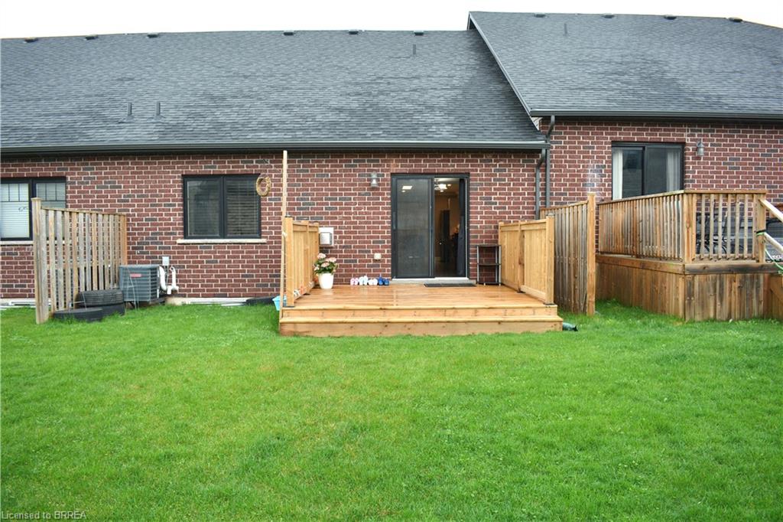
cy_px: 261
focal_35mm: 27
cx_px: 392
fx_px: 587
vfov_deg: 47.9
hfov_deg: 67.4
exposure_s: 1/125
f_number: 5.6
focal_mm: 18
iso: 320
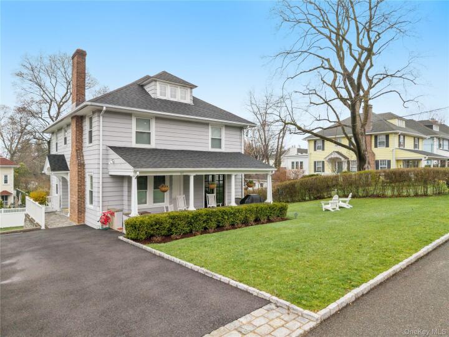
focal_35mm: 24
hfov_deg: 71.6
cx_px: 224
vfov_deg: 56.8
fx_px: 311
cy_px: 168
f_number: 1.8
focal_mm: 8.67
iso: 220
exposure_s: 1/730
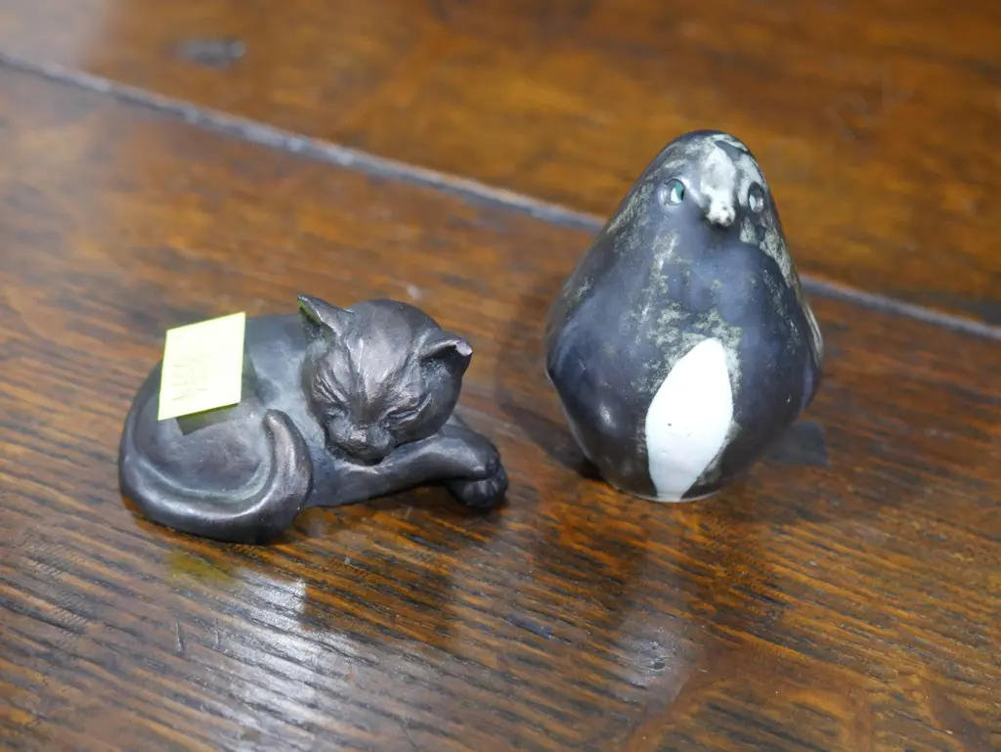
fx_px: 1678
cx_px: 500
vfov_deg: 25.3
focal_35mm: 58
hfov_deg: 33.2
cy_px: 376
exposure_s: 1/60
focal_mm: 29
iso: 3200
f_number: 5.4
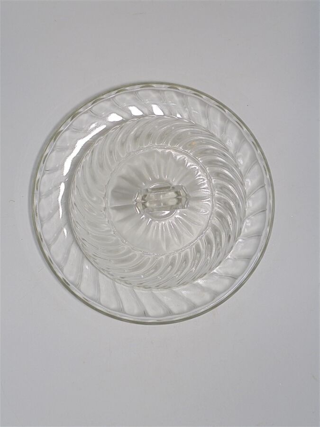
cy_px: 214
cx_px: 160
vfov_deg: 43.9
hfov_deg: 33.6
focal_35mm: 43
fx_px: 530
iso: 100
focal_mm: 7.8
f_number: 4.5
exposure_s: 1/30
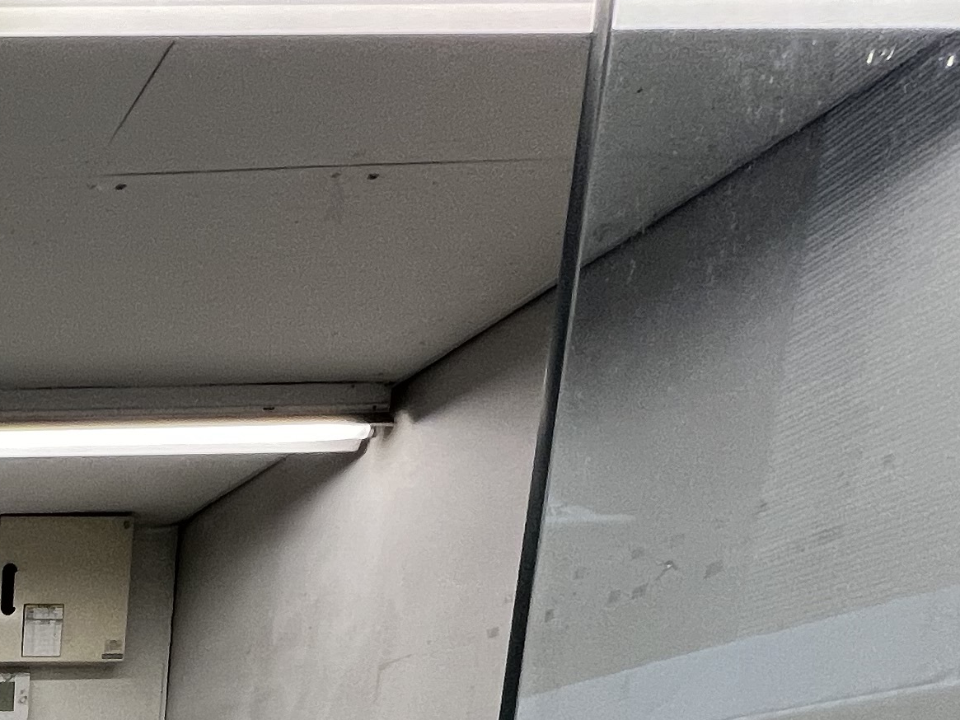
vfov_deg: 22.5
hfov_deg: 30.1
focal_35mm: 45
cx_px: -382
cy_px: 1219
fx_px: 1248
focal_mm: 1.57
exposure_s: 1/100
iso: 80
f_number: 1.8
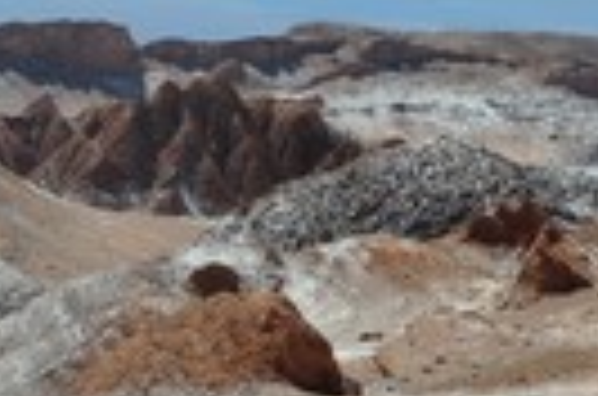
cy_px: 164
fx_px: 3484
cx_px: -49
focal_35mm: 210
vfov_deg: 6.5
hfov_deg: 9.7
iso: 200
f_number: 11
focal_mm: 31
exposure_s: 1/400
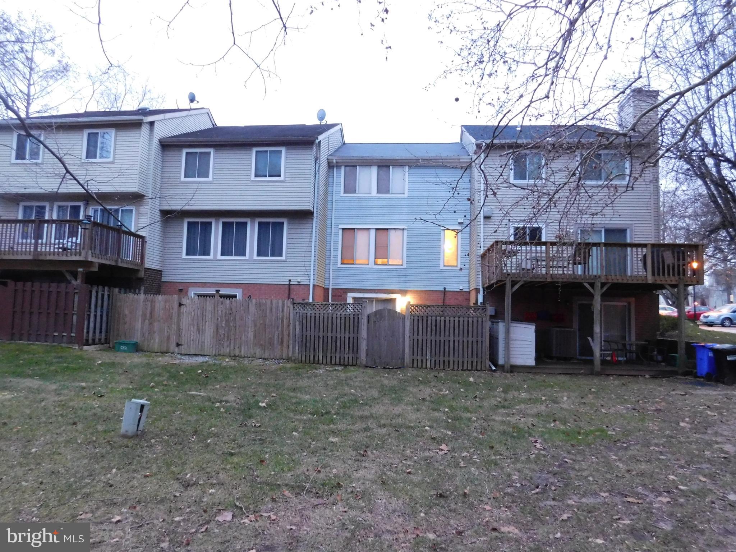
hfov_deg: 73.9
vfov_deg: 58.9
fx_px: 489
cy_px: 276
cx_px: 368
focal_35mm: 23
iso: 560
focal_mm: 4
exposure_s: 1/8
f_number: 3
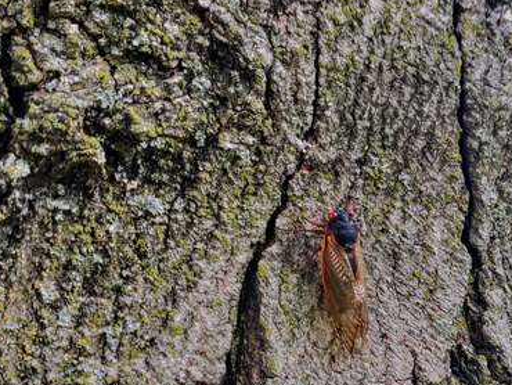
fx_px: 799
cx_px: 318
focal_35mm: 54
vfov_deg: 26.9
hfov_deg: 35.3
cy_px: 256
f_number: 1.7
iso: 160
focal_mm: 4.25
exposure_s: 1/100
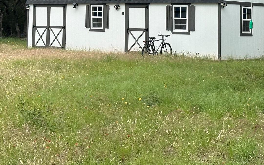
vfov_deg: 13.4
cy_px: -4
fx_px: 691
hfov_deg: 21.6
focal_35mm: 96
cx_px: 137
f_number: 1.78
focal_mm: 6.86
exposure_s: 1/2252
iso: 64
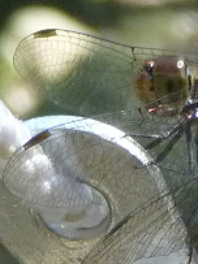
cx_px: 246
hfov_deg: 3.6
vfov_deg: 4.8
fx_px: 3138
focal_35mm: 411
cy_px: 157
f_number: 5.4
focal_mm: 12.6
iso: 320
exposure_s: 1/60
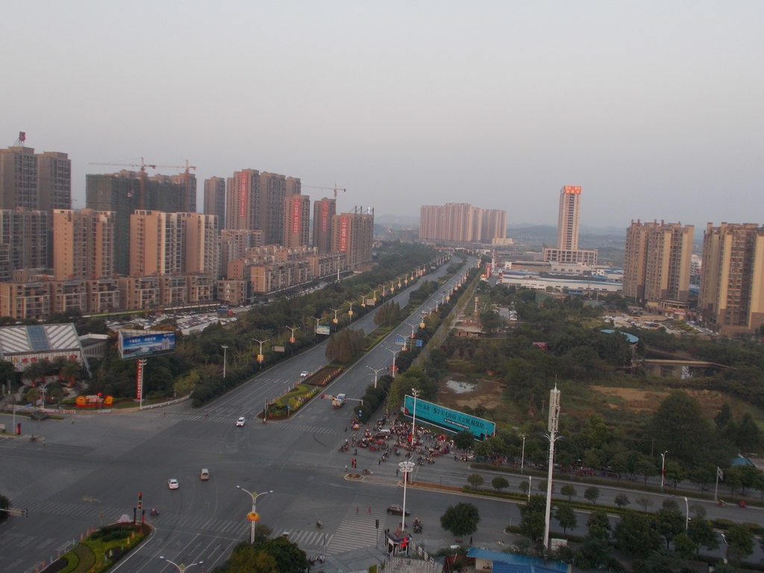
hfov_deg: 54.0
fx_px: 750
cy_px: 286
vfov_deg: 41.8
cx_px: 382
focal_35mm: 34
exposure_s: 1/100
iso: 80
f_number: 3.6
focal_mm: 6
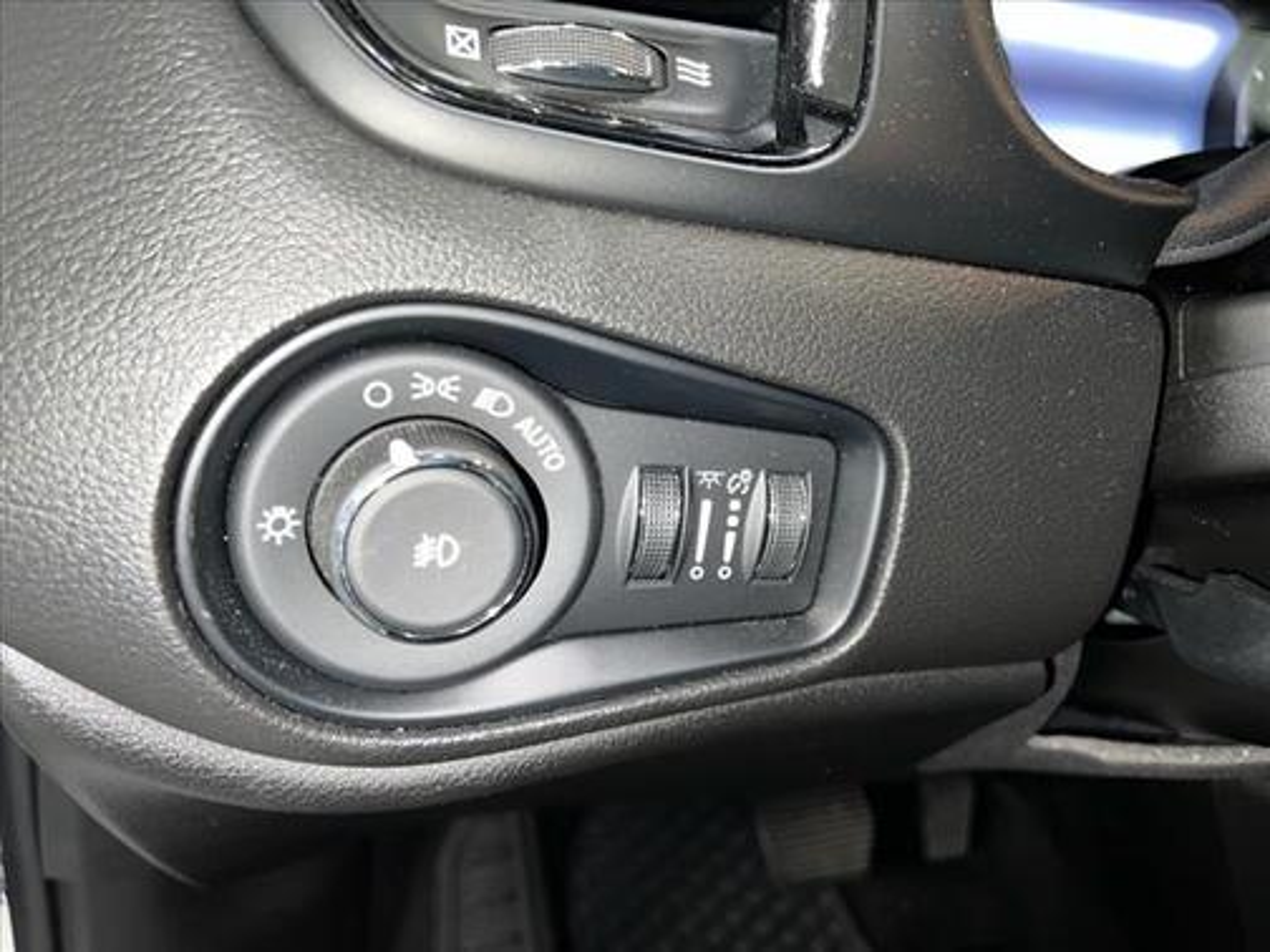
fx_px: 954
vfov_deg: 53.1
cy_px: 476
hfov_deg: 67.3
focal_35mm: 26
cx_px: 635
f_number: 1.5
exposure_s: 1/4
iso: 40
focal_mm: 5.7
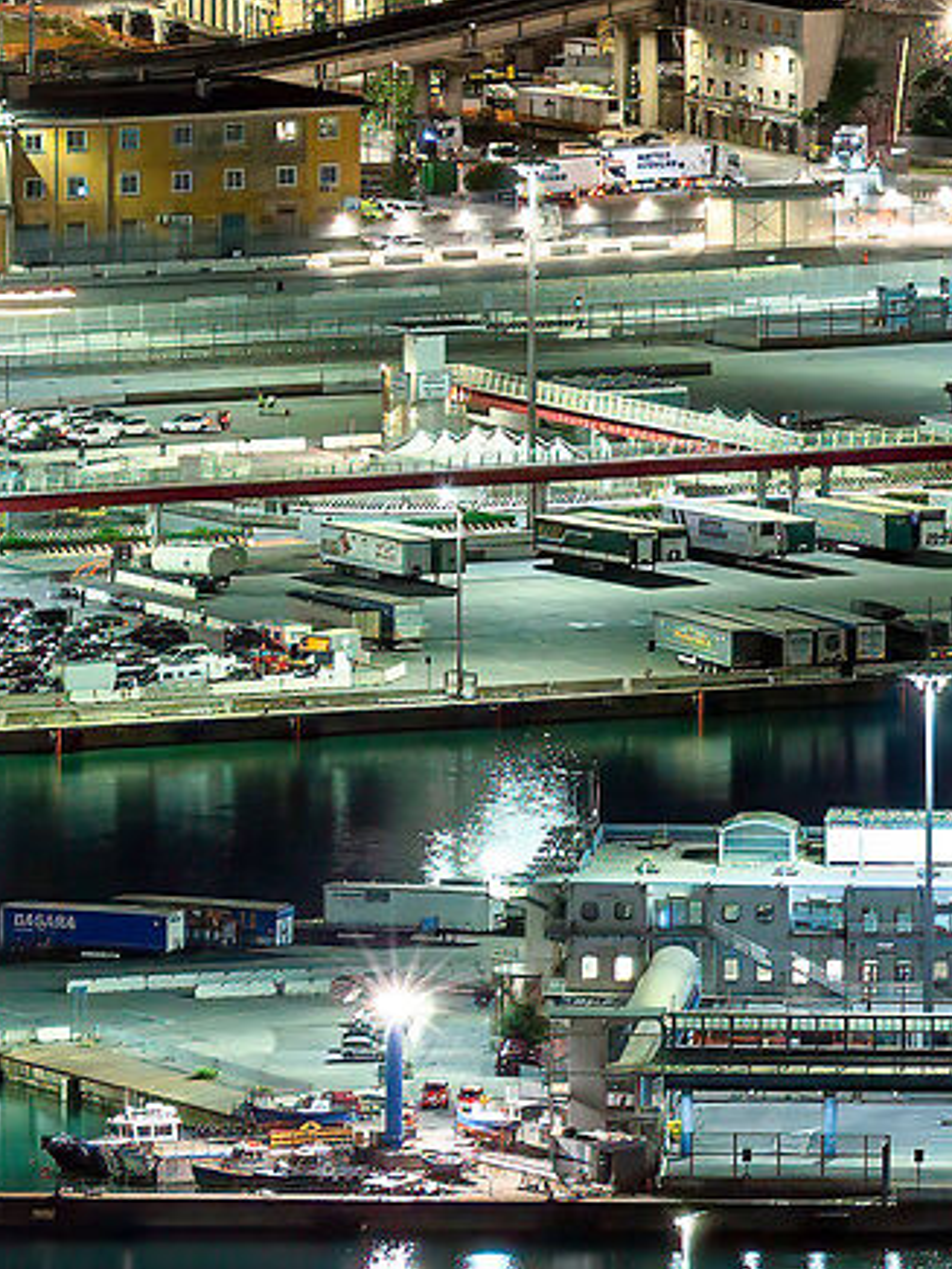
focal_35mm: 852
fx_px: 31242
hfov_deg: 1.7
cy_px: 597
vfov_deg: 2.3
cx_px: 3150
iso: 100
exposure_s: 6
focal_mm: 161
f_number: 7.1
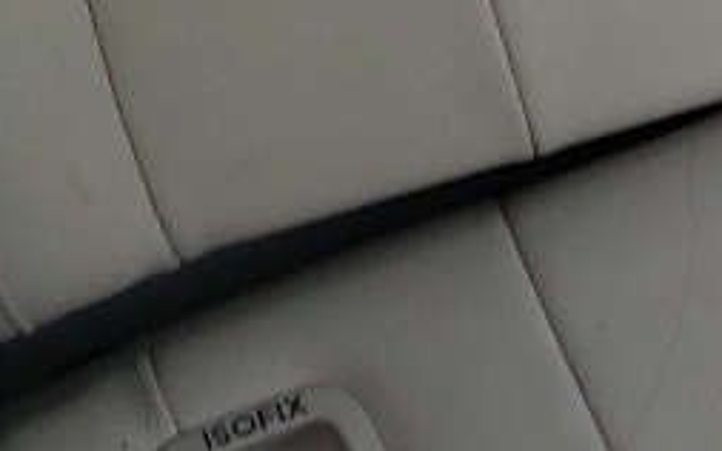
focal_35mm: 174
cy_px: 228
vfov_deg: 7.5
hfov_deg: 9.6
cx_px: 2098
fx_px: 3423
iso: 72
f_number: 1.5
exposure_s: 1/120
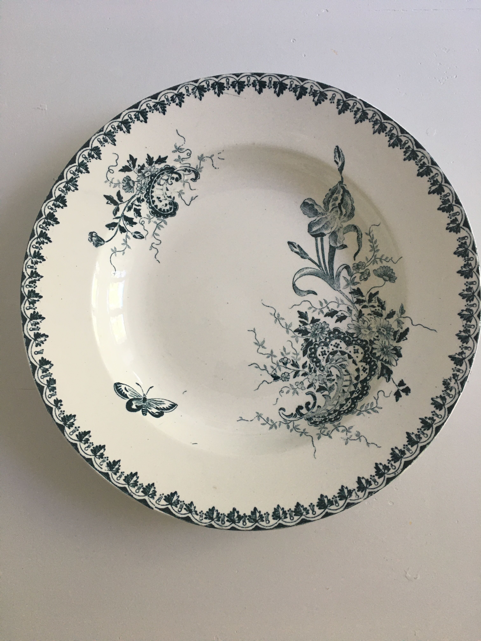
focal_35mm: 29
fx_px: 537
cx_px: 240
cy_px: 320
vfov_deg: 61.7
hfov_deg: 48.2
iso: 50
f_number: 2.2
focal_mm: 4.15
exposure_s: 1/33
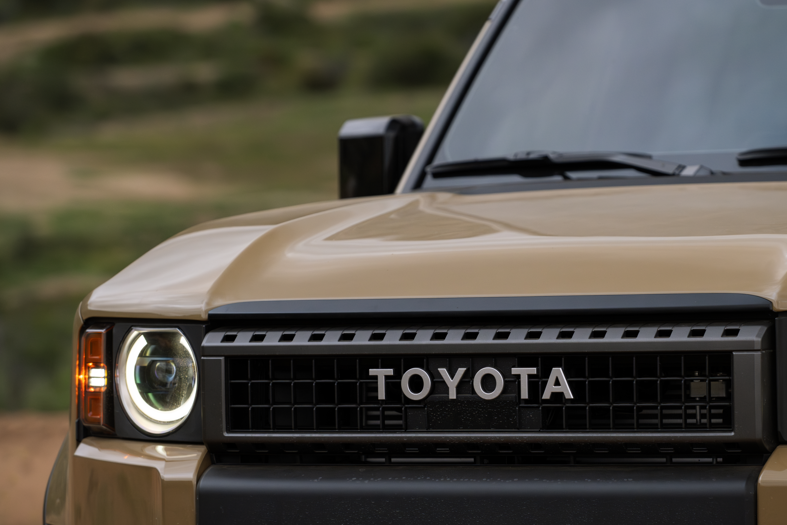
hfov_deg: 10.8
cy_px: 261
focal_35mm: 191
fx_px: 4175
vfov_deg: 7.2
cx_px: 466
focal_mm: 145
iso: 1250
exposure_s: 1/125
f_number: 4
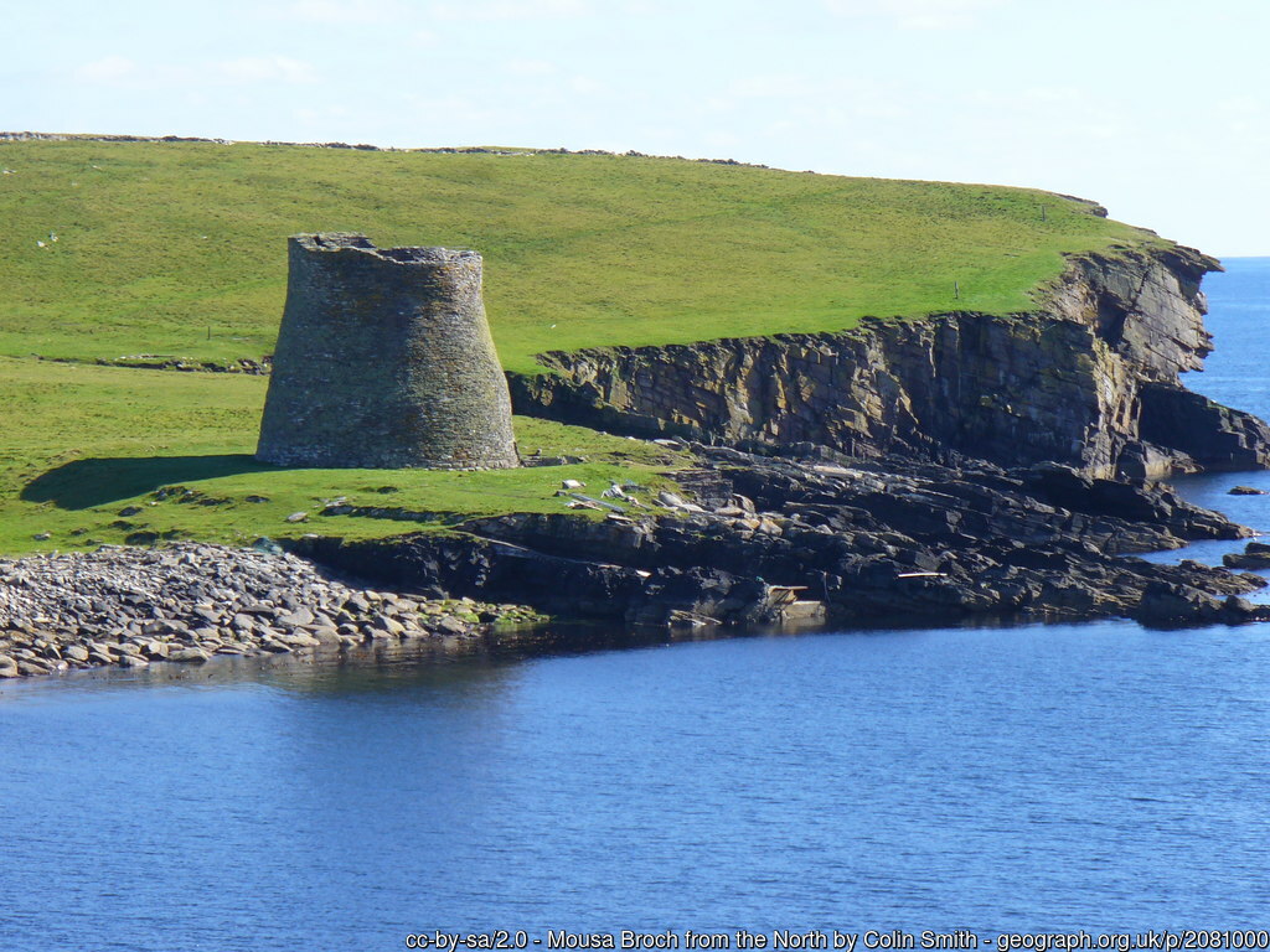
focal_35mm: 177
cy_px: 476
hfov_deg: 11.2
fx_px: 6494
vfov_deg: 8.4
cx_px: 635
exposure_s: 1/320
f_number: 4.2
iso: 80
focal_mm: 29.2
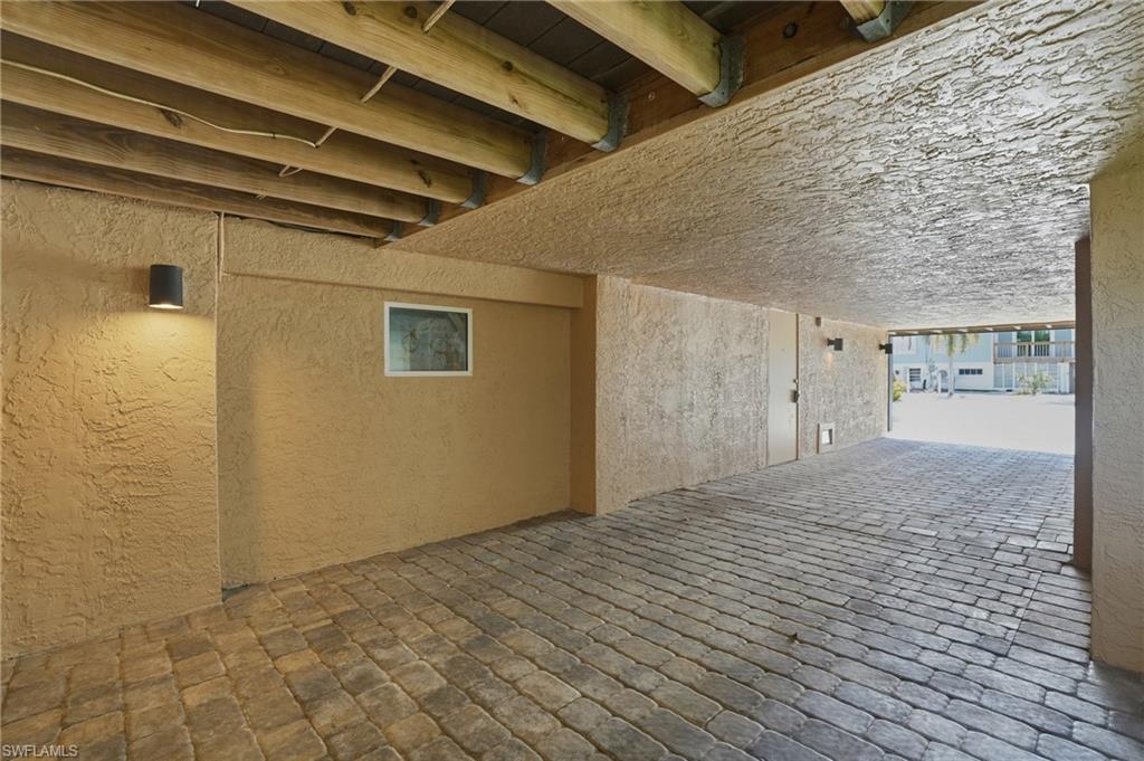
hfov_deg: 96.8
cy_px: 380
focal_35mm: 16
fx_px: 508
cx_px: 572
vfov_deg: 73.7
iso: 400
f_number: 9
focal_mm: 16
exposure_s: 1/50
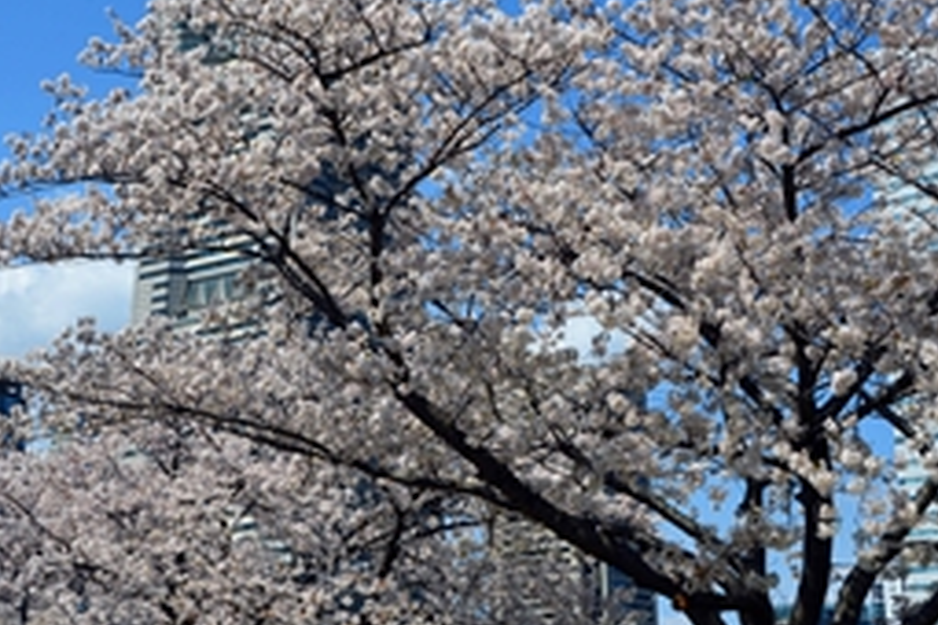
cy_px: 263
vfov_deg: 19.7
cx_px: 394
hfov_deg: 29.2
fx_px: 1798
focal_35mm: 69
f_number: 13
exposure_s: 1/640
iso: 400
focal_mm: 44
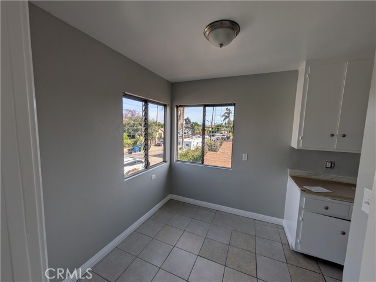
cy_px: 141
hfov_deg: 102.1
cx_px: 188
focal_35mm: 14
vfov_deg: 85.7
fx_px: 152
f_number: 2.2
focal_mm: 1.83
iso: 50
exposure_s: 1/908
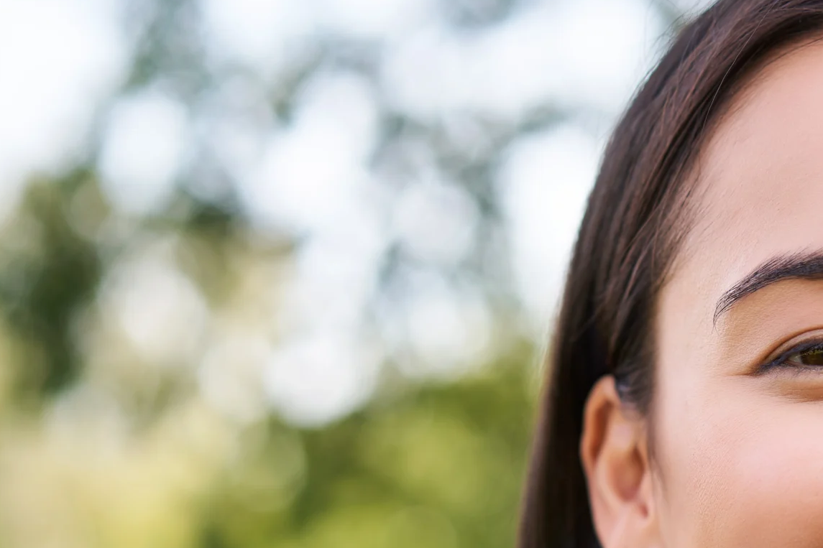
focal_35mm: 123
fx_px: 2811
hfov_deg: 16.4
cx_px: 771
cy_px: 580
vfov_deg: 11.0
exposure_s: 1/500
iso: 100
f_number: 2.5
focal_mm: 55
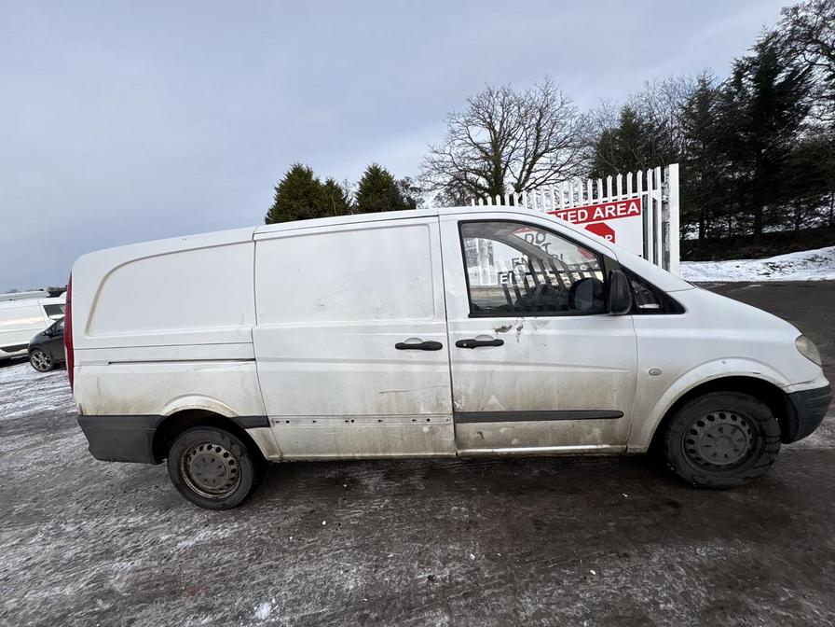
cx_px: 418
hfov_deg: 102.1
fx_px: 338
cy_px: 314
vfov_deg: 85.7
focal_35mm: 14
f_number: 2.2
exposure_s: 1/1110
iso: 40
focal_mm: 2.22
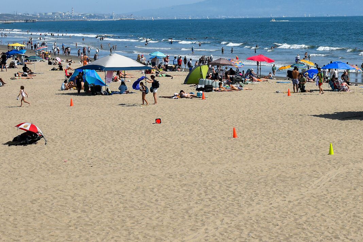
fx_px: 1472
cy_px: 22
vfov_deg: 9.4
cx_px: 201
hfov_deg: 14.1
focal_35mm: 146
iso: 160
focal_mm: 65
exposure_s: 1/320
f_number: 10
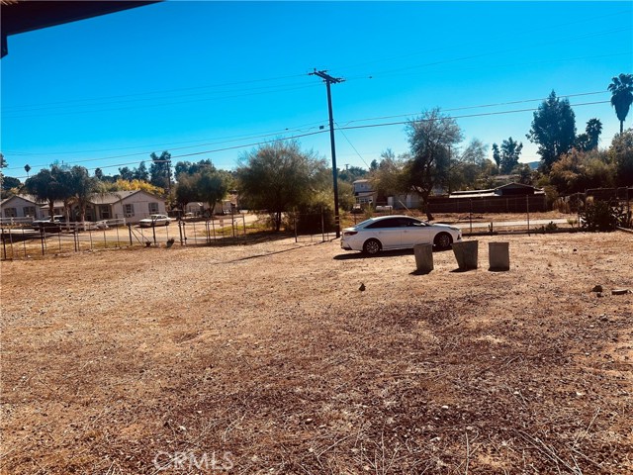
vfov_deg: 56.8
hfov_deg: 71.6
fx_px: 439
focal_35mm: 24
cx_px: 316
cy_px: 238
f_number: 1.78
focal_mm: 6.86
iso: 80
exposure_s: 1/5525
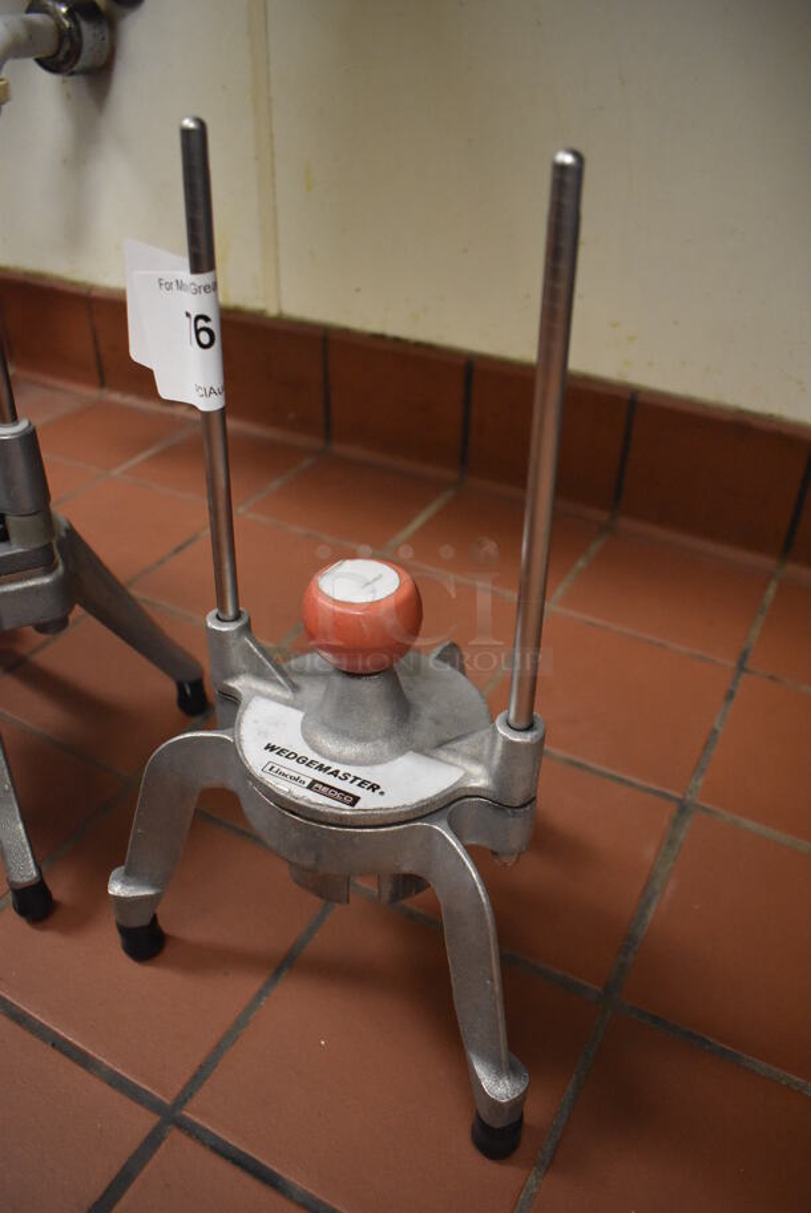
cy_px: 606
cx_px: 406
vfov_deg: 67.3
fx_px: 911
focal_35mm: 27
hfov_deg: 48.0
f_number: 3.5
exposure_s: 1/125
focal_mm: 18
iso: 3200
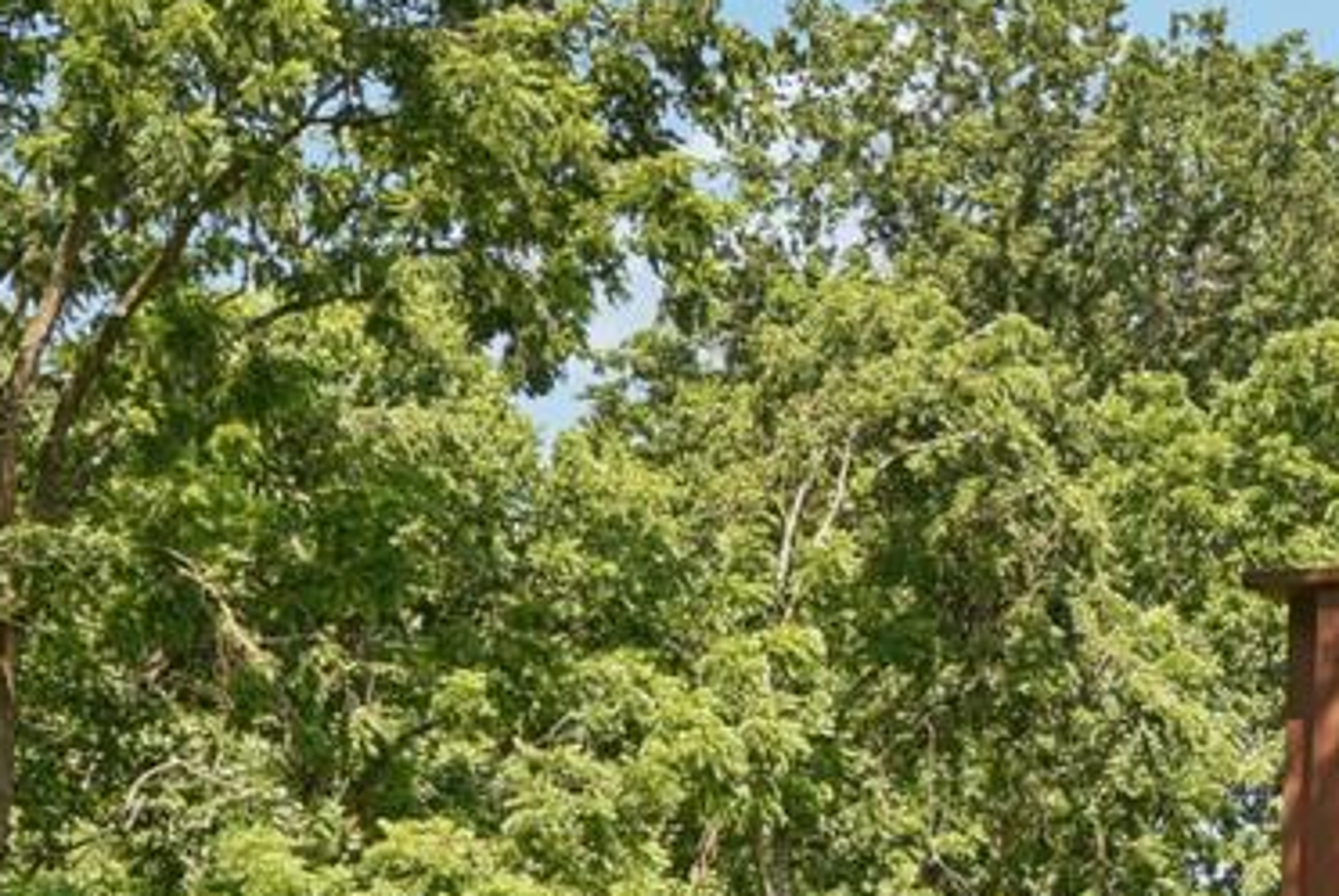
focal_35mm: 88
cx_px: 1685
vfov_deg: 15.1
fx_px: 3277
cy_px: 1049
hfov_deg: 21.2
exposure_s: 1/125
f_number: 8
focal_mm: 16
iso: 400
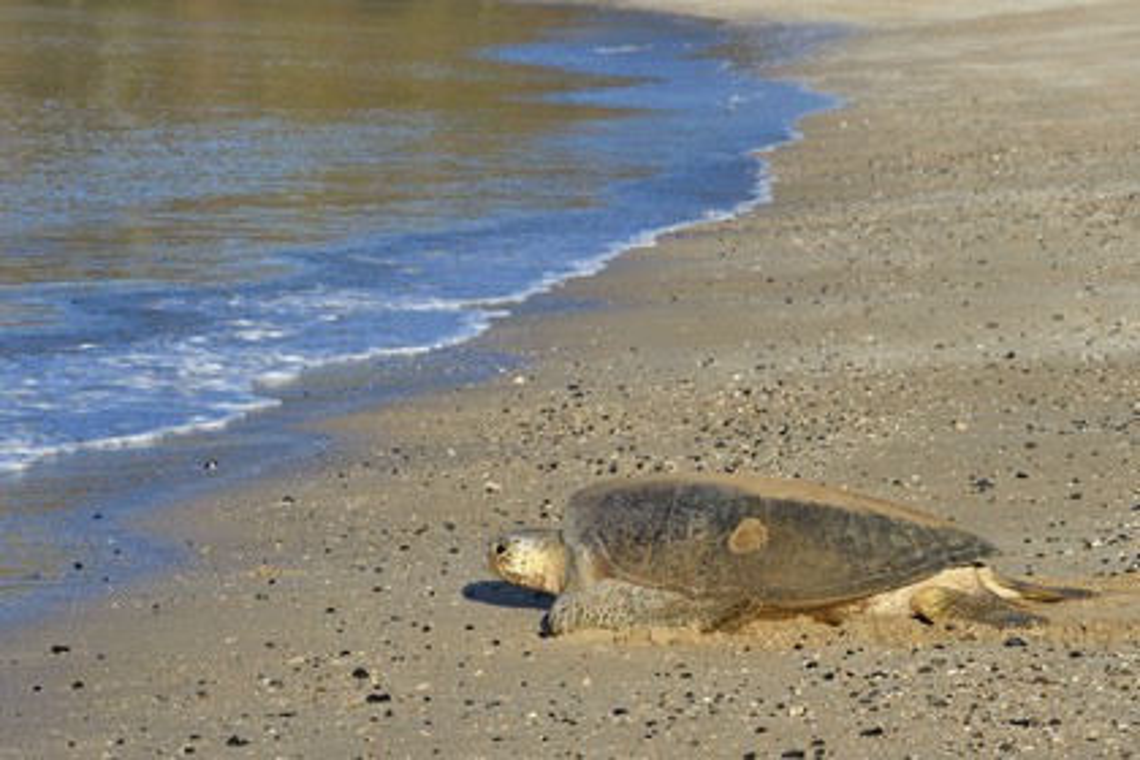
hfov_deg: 12.1
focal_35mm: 170
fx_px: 5383
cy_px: 380
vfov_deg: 8.1
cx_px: 570
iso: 400
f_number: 13
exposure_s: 1/320
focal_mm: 170
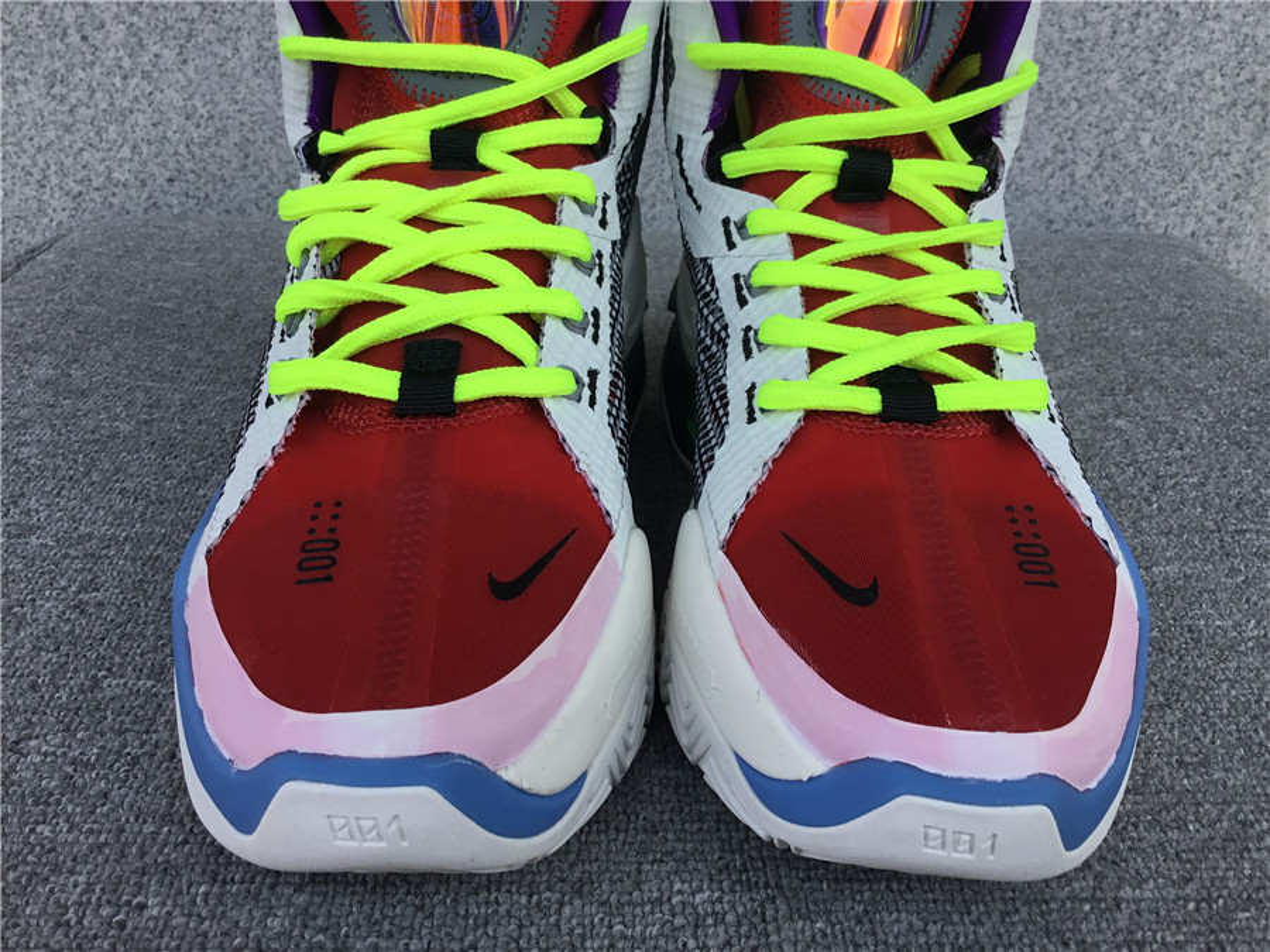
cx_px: 635
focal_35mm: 31
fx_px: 1137
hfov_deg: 58.4
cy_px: 476
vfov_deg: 45.4
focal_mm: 3.3
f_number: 2.4
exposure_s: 1/382
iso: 25
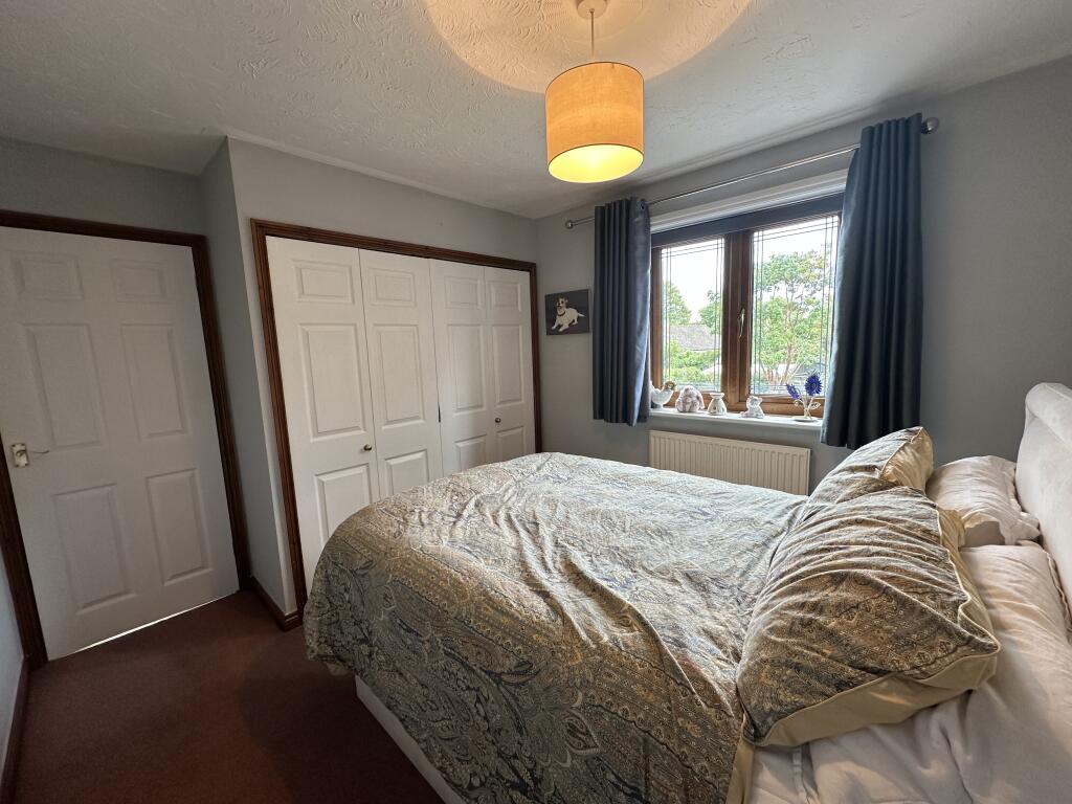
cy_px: 402
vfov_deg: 85.7
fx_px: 434
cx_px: 536
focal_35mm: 14
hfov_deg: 102.1
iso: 125
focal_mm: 2.22
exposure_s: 1/100
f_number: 2.2
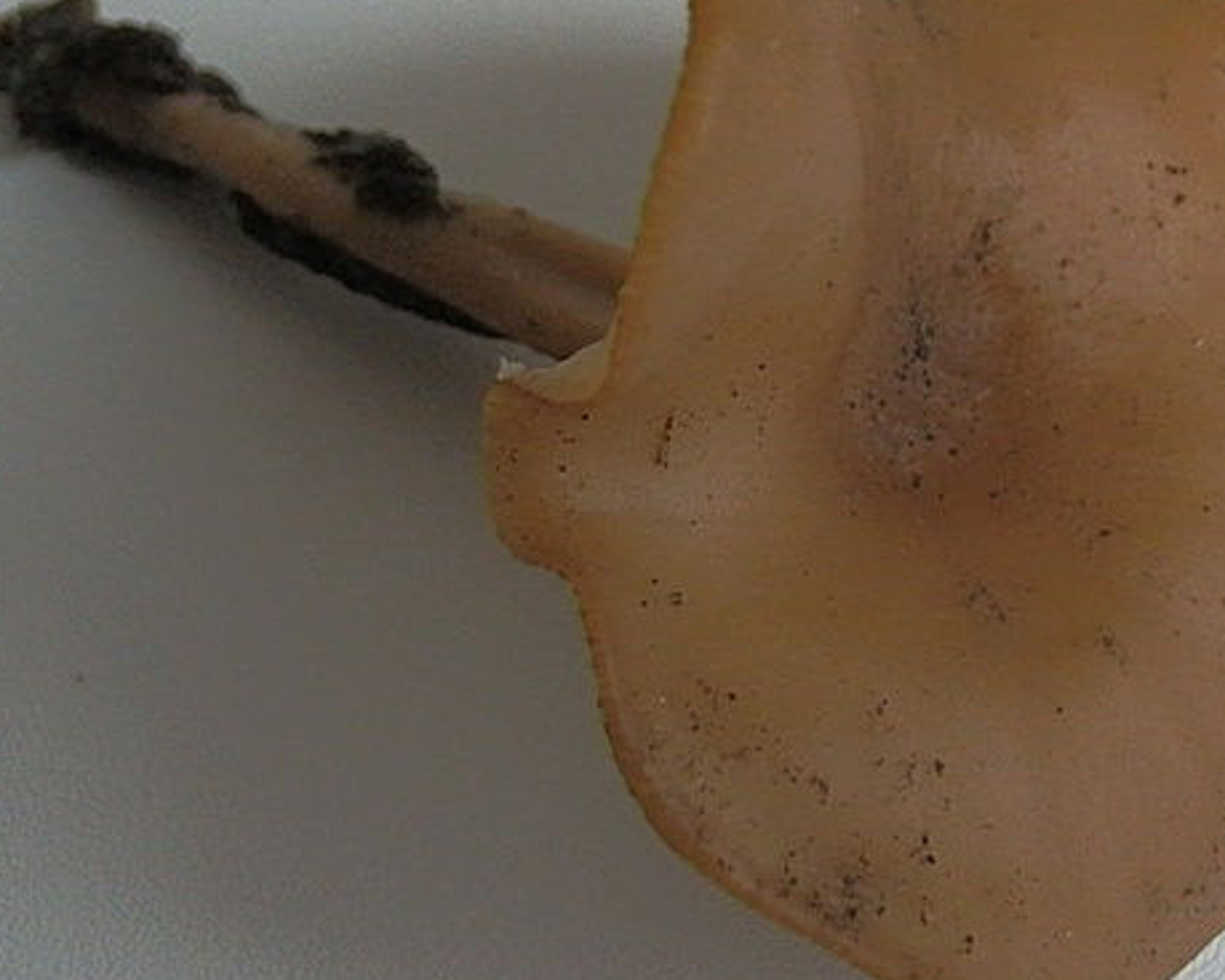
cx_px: 731
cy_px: 398
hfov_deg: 30.0
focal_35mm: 63
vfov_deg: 24.2
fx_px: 2284
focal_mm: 6.7
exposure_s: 1/60
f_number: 3.9
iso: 800
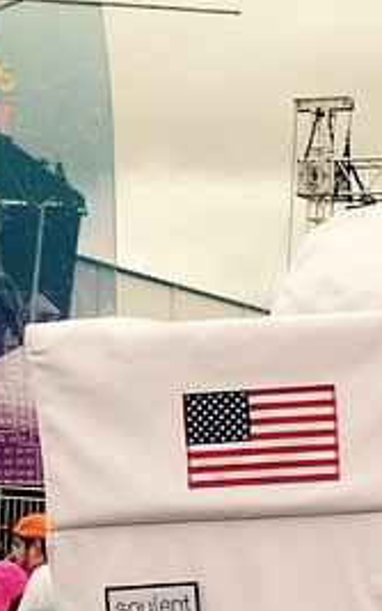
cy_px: 703
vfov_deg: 15.4
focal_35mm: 131
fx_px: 2181
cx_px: 533
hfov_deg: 9.8
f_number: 2.4
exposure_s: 1/184
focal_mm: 4.12
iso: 50
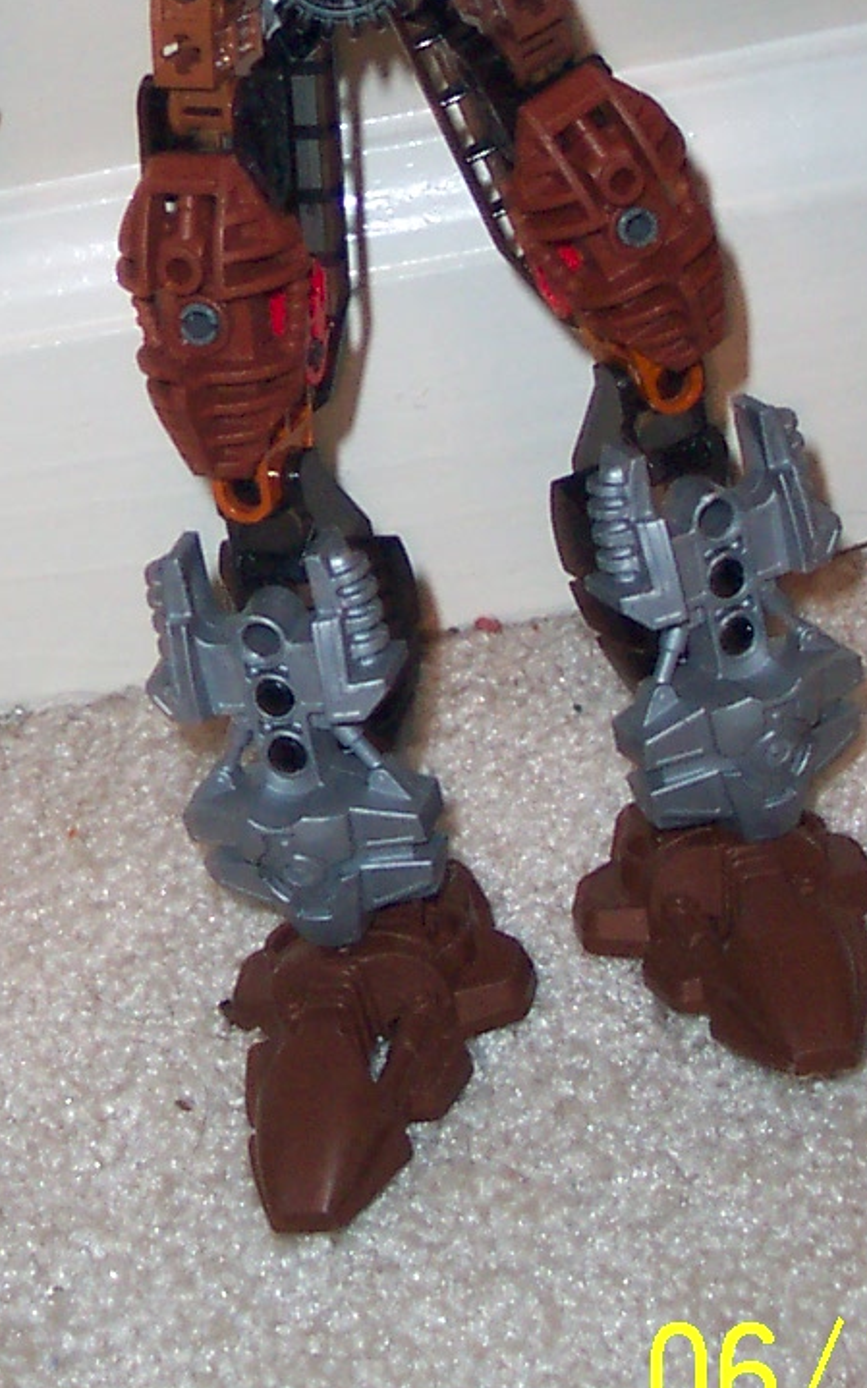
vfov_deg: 20.8
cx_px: 321
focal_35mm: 97
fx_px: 3669
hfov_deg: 13.5
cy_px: 58
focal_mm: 8
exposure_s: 1/30
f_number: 2.8
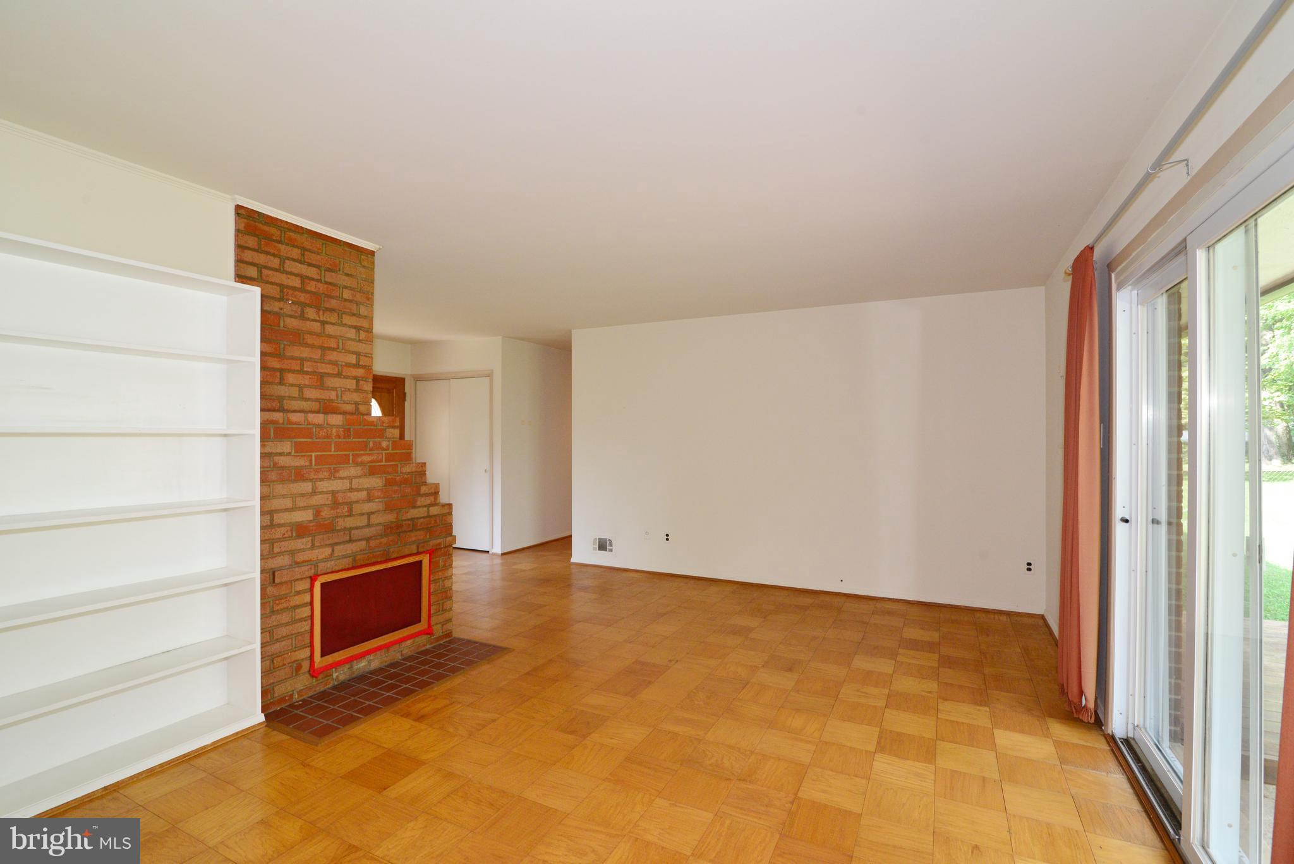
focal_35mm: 16
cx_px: 647
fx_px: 575
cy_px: 432
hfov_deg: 96.7
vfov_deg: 73.8
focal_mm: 16
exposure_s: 1/80
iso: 1600
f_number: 8
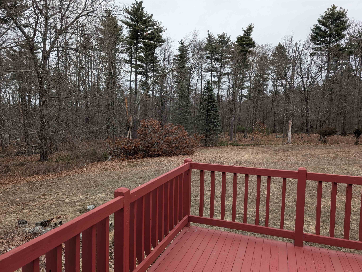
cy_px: 136
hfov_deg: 71.5
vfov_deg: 56.9
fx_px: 251
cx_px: 181
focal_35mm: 24
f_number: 1.68
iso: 22
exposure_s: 1/221
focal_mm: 6.9
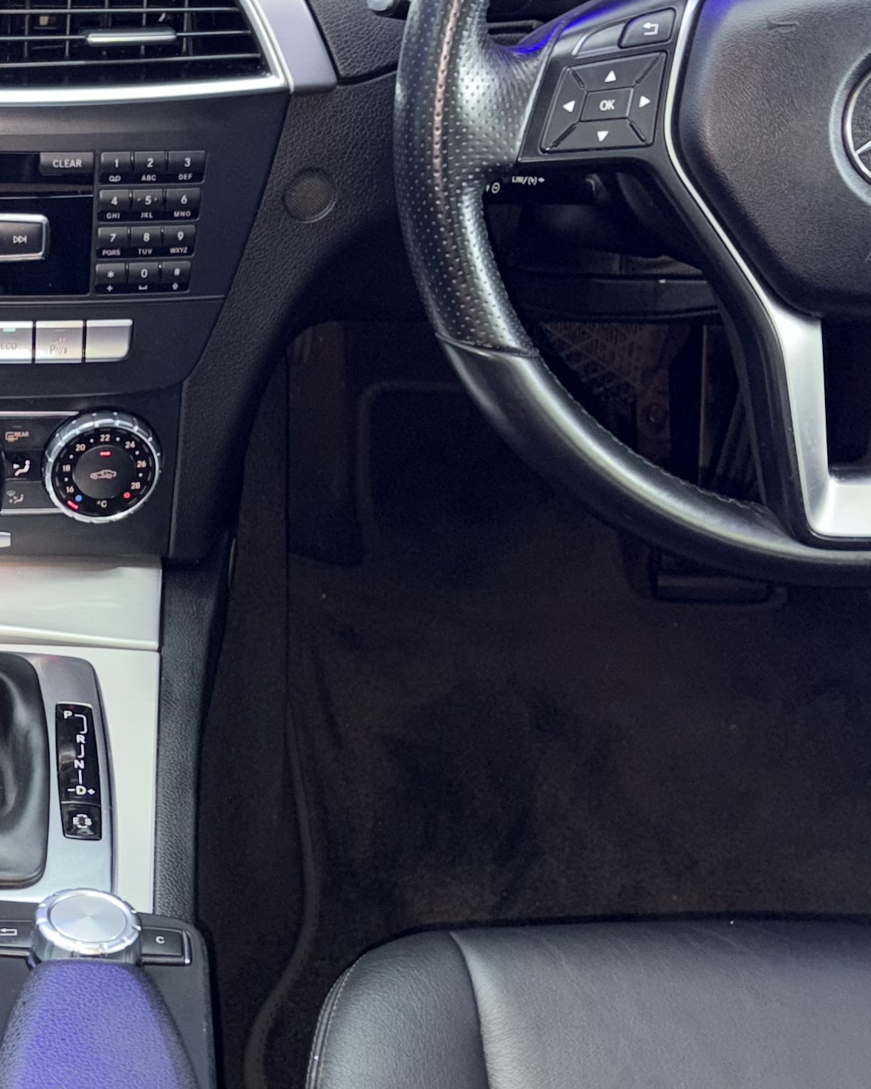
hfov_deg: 20.4
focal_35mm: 72
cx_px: -42
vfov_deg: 26.4
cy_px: 559
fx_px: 2320
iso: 64
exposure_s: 1/8
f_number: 1.6
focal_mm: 5.96
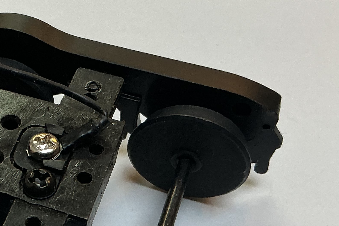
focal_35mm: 77
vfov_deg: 17.5
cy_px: 190
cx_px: -46
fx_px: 725
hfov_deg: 24.3
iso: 32
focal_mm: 3
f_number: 1.8
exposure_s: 1/100
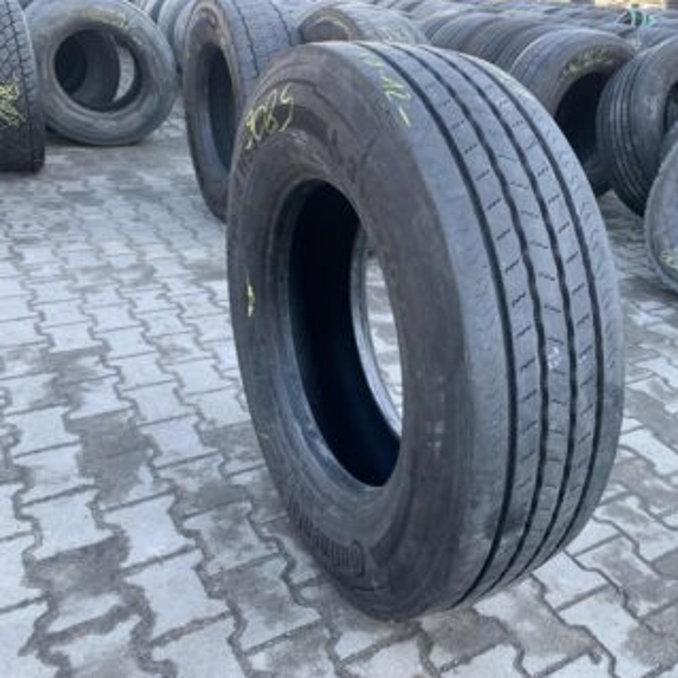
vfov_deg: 52.5
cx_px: 440
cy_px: 337
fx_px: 687
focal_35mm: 31
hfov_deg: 51.8
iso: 64
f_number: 1.8
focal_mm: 4.25
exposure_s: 1/121
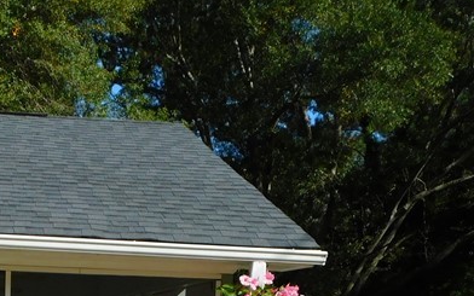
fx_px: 1072
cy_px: 437
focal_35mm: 83
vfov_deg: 14.7
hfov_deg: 24.2
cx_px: 48
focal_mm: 5.3
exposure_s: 1/1250
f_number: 3.2
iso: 125
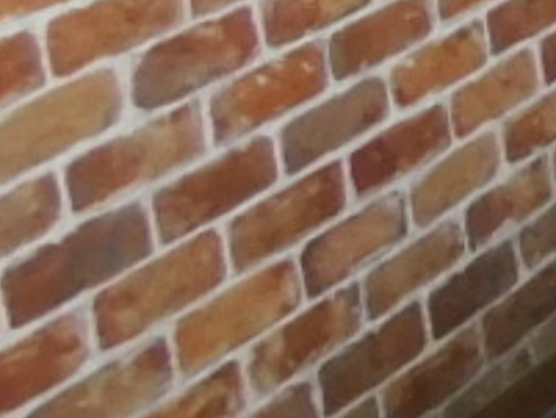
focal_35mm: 183
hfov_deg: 7.8
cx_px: 2130
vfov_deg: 8.0
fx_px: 2941
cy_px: -136
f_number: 3
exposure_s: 1/30
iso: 250
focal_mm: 4
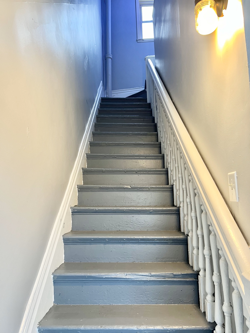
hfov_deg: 53.1
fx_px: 250
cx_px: 125
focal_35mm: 26
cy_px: 166
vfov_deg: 67.3
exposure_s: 1/60
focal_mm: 5.7
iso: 200
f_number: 1.5
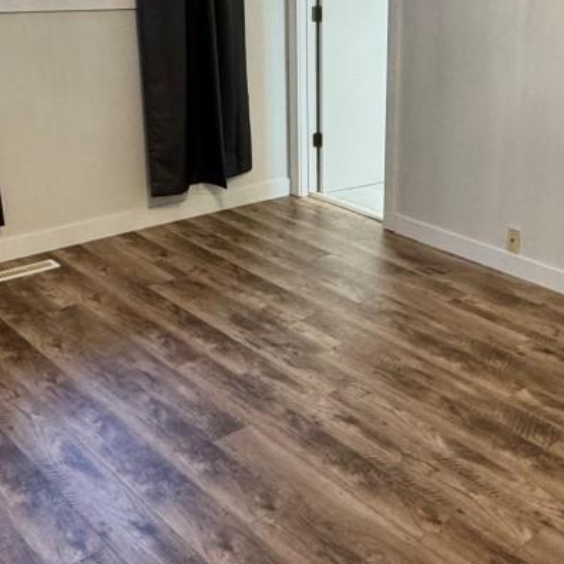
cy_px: 179
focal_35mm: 45
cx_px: 422
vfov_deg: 37.1
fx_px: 830
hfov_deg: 36.7
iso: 320
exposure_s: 1/60
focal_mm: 2.22
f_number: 2.2
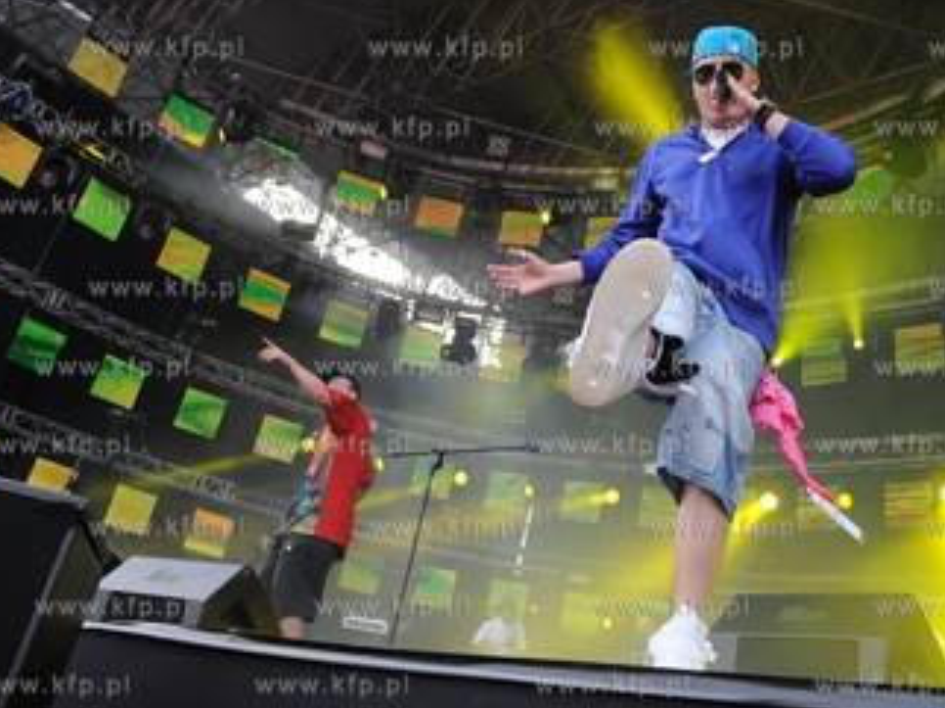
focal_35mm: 37
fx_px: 1009
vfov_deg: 38.6
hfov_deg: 50.0
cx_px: 549
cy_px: 326
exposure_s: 1/500
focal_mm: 31
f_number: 4
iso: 400
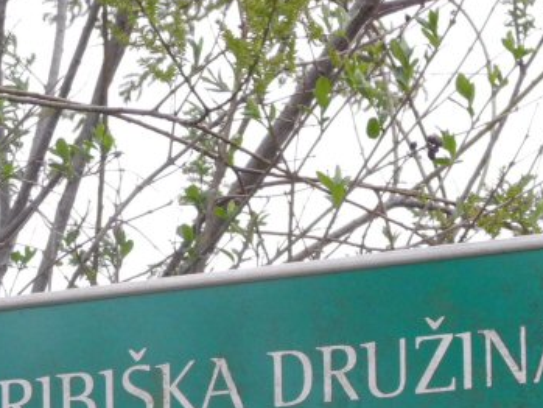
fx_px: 2699
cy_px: 592
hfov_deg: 11.5
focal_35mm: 172
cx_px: 291
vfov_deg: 8.5
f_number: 3.5
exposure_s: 1/250
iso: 311
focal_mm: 10.7
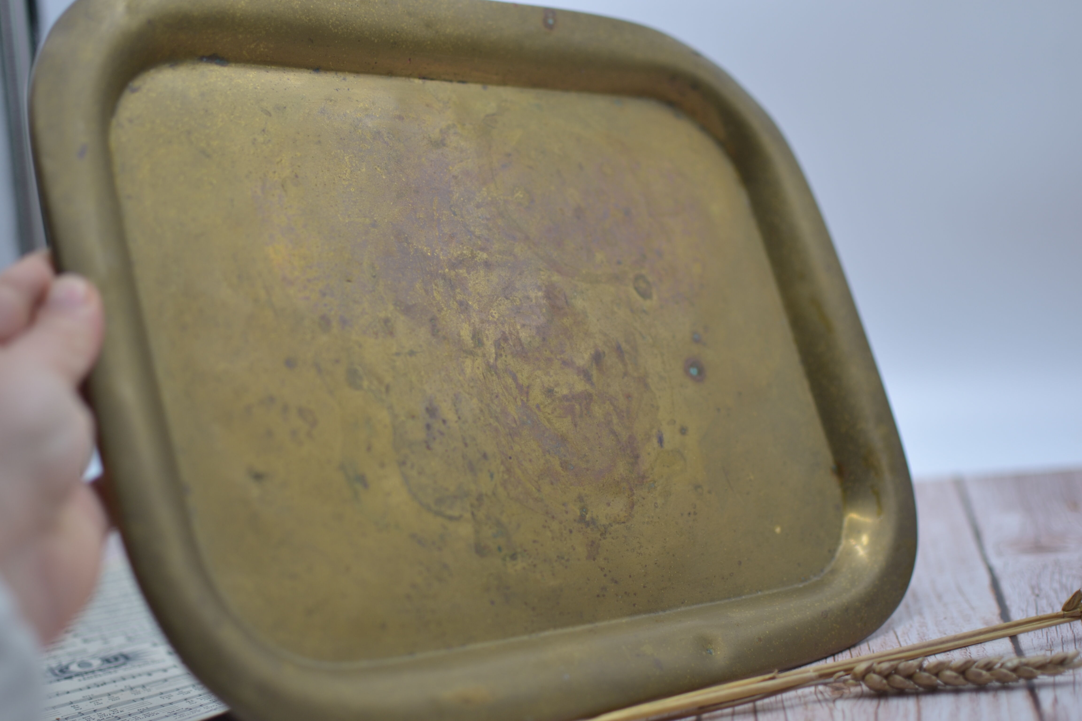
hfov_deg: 37.9
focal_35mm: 52
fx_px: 1578
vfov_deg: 25.8
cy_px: 360
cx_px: 541
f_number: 1.8
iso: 100
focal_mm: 35
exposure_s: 1/500
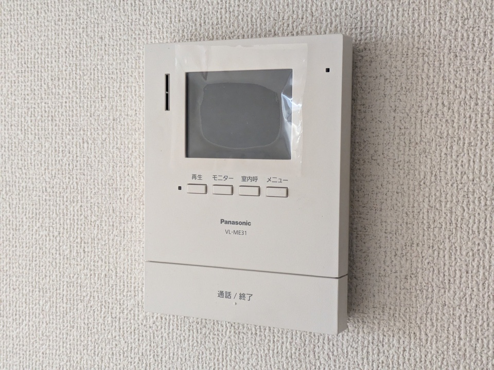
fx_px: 728
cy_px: 185
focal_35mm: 51
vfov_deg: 28.6
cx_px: 247
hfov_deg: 37.5
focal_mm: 5.43
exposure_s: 1/120
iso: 527
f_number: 1.89
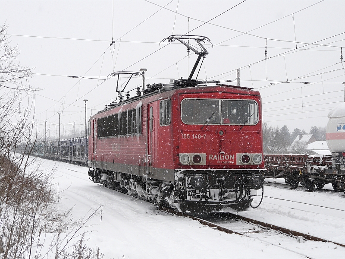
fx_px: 658
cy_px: 130
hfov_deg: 29.4
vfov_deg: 22.3
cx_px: 172
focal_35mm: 66
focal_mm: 10.8
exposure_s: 1/250
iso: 100
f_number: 4
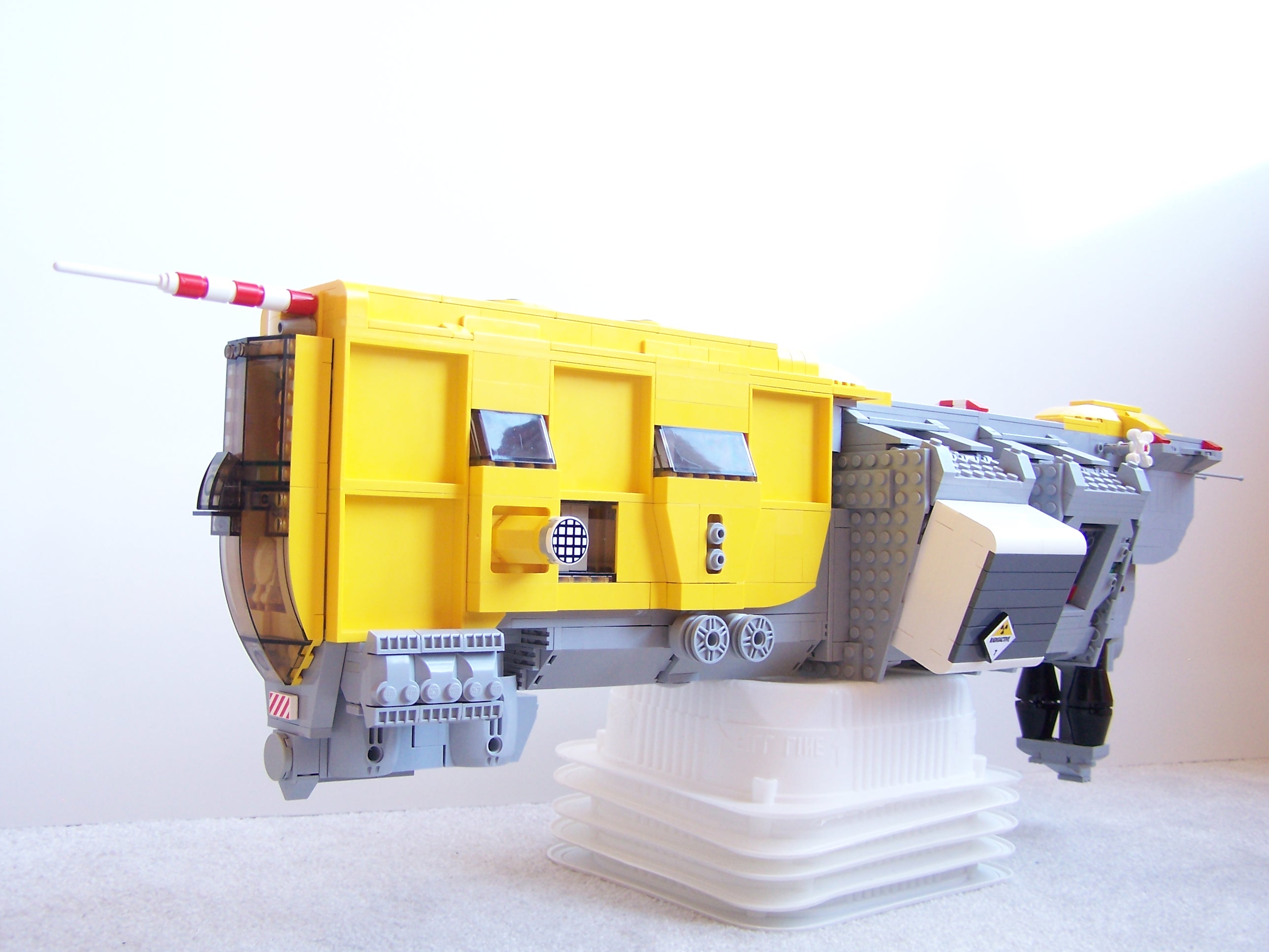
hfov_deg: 49.0
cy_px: 476
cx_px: 634
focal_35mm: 38
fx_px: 1393
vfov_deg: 37.7
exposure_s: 1/10
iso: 140
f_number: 2.8
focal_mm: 6.3
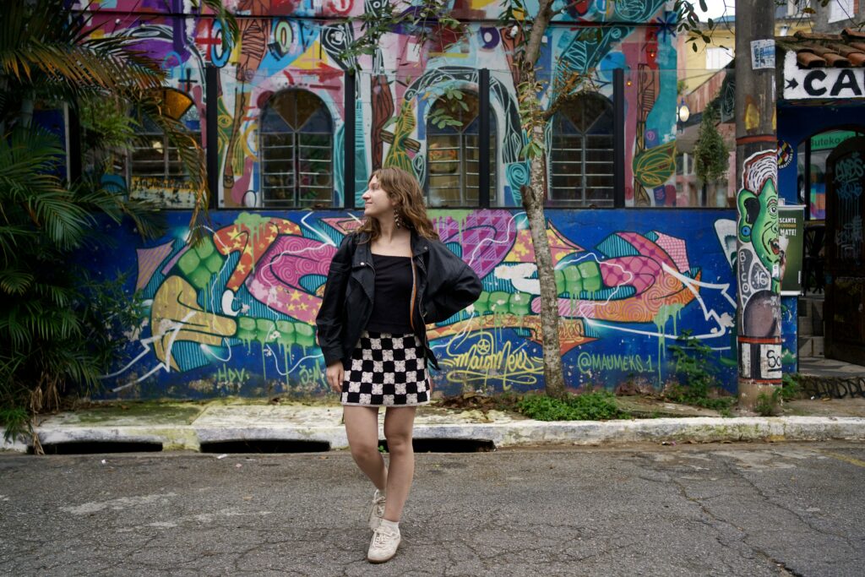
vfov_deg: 37.9
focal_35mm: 35
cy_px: 288
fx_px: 841
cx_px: 432
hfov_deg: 54.4
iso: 400
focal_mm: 35
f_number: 2.8
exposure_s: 1/250
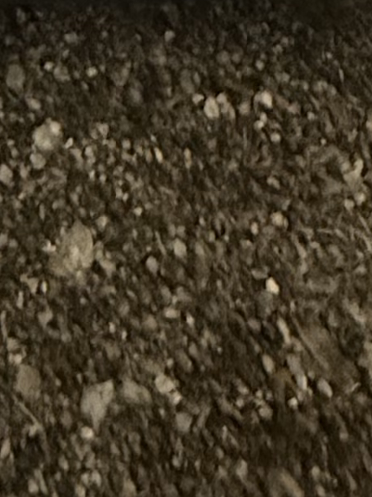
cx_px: -21
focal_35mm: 93
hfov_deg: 15.5
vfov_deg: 11.8
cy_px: -962
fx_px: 1333
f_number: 2.2
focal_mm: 2.22
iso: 1250
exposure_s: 1/40
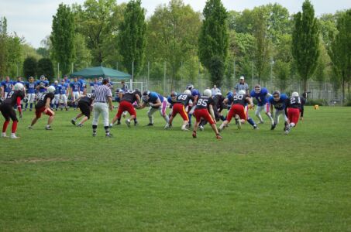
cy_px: 116
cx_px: 176
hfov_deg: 19.5
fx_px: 1022
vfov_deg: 13.0
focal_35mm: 105
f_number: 4
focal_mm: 70
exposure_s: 1/1000
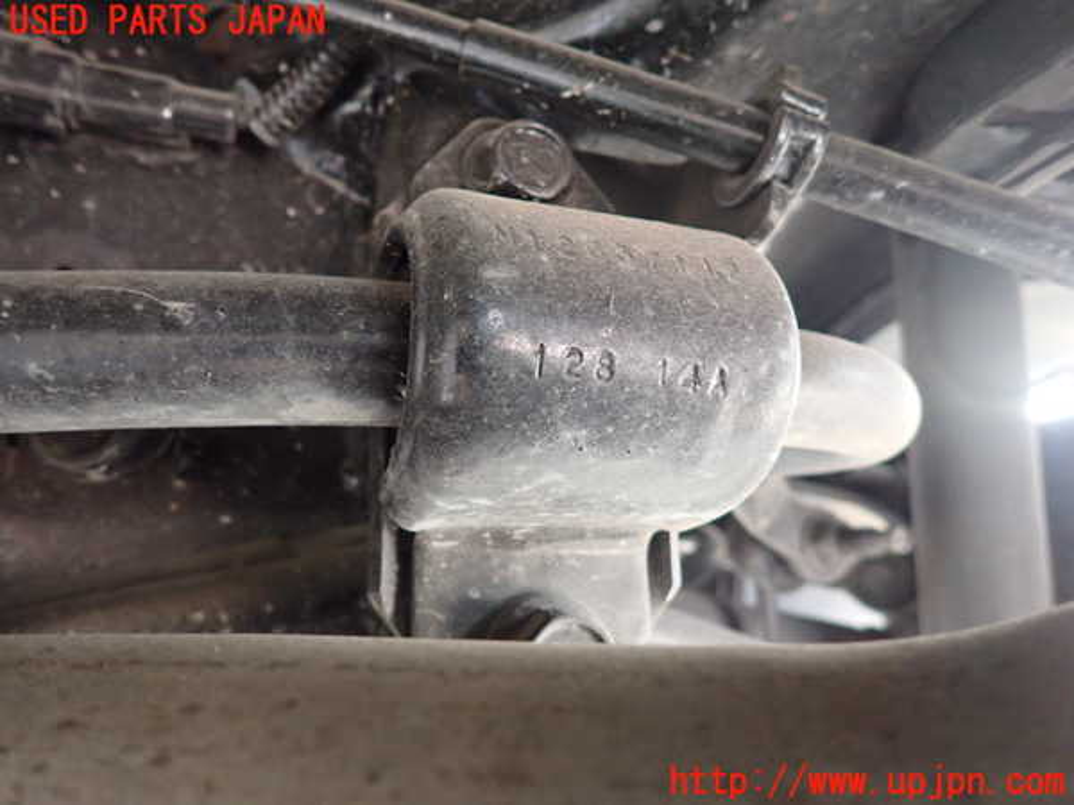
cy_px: 402
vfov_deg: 54.9
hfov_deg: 69.4
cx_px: 537
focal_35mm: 25
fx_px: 776
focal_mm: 4.5
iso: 640
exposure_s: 1/30
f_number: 2
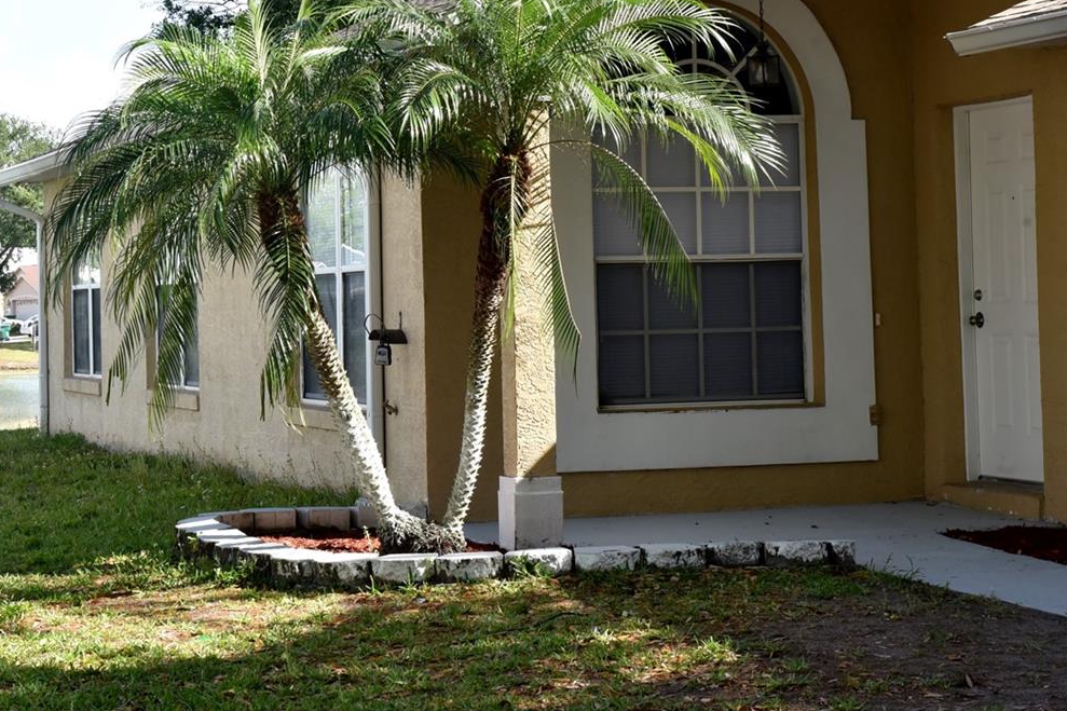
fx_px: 2637
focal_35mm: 89
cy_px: 197
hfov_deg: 22.9
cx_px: 453
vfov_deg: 15.3
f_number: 16
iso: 800
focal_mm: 55
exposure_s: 1/180
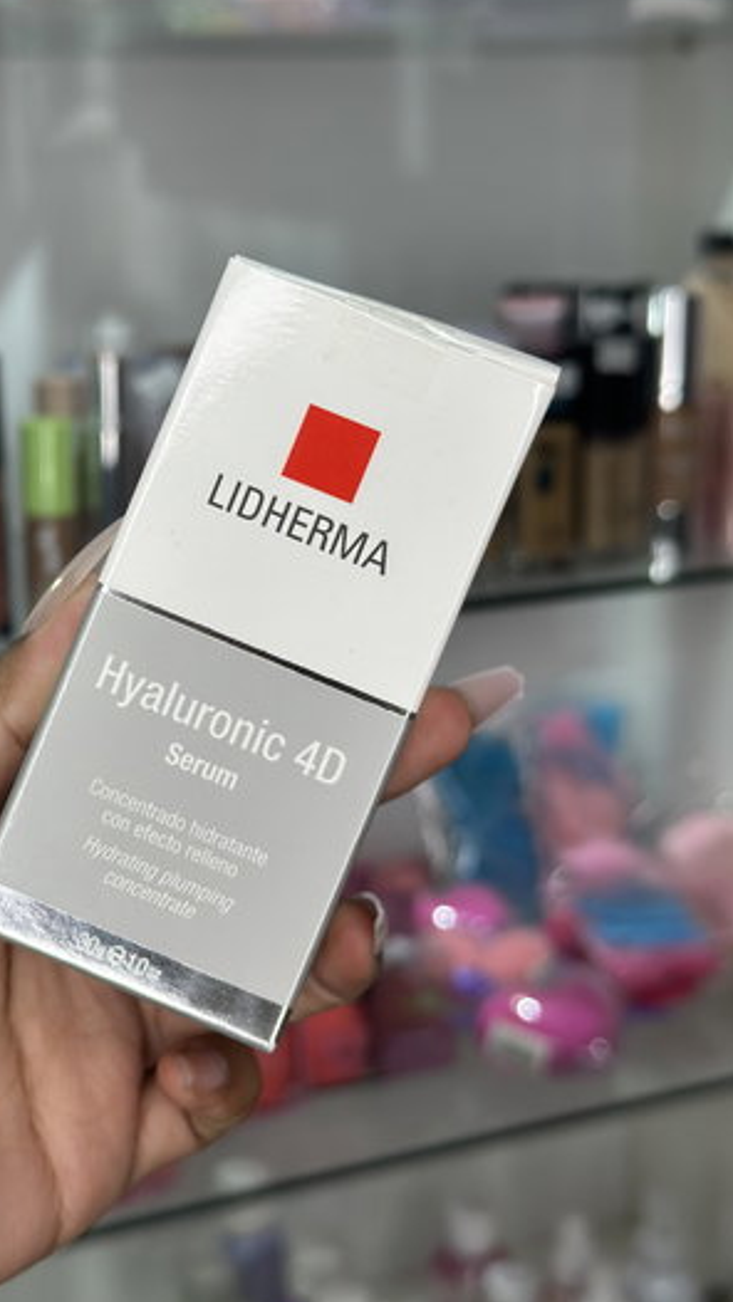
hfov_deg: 22.6
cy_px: 647
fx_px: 1831
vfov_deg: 39.2
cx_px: 250
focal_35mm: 53
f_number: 1.78
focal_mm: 6.86
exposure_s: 1/317
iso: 80
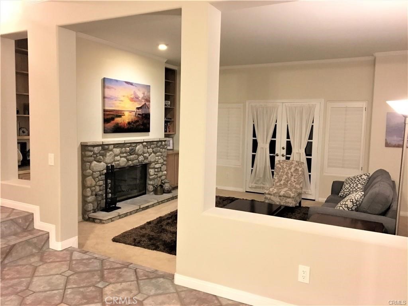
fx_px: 342
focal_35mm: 29
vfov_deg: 48.2
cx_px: 204
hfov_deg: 61.7
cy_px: 153
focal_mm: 4.15
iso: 250
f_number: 2.2
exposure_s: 1/15
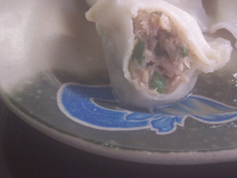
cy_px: 59
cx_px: 150
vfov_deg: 9.5
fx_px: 1075
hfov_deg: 12.6
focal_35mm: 157
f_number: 3.2
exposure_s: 1/15
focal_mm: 17.5
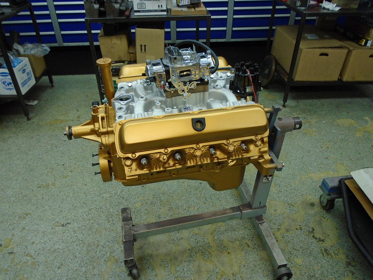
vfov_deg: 53.1
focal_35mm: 26
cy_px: 140
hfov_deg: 67.3
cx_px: 186
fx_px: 280
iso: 250
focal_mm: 4.6
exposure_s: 1/60
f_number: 3.2
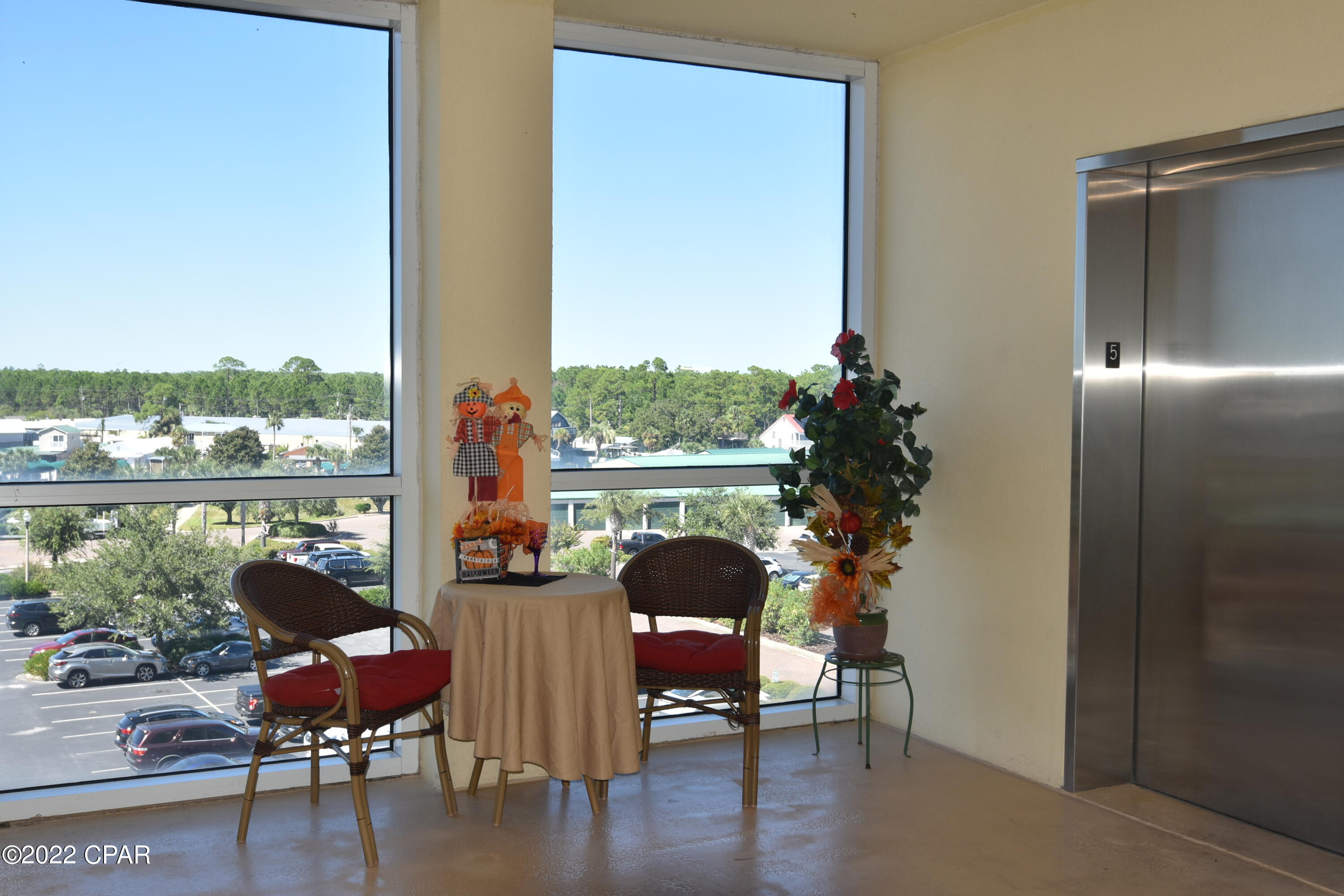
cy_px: 448
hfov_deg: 53.1
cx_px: 672
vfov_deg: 36.9
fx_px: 1344
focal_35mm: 36
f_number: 5.6
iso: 140
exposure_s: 1/125
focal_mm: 24
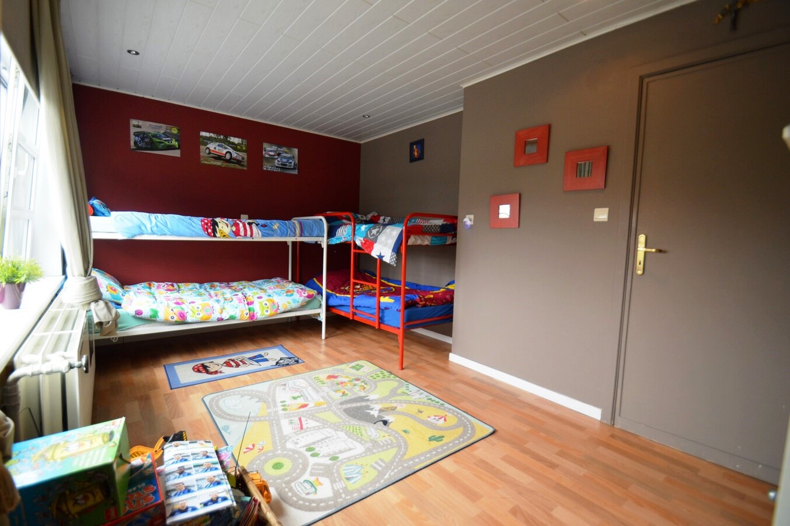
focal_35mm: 16
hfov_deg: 95.0
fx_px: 362
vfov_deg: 72.0
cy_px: 263
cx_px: 395
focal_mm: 11
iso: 500
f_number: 3.5
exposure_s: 1/60
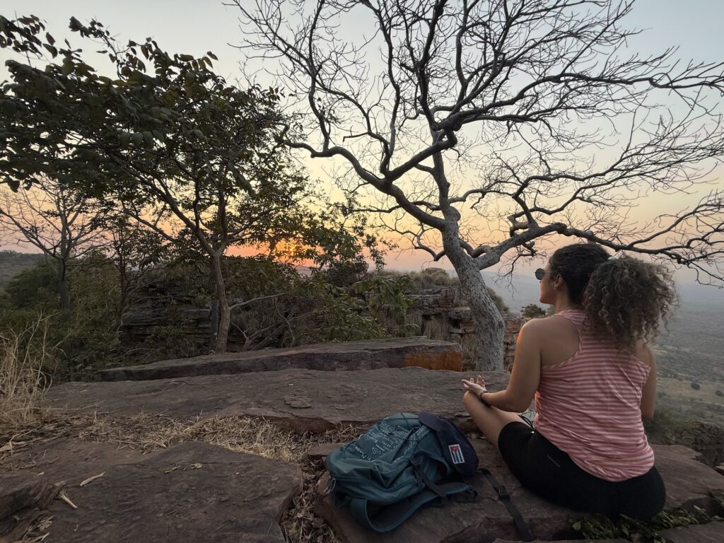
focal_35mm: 14
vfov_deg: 85.7
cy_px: 272
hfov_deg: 102.1
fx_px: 293
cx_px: 362
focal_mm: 2.22
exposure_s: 1/176
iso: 50
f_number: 2.2
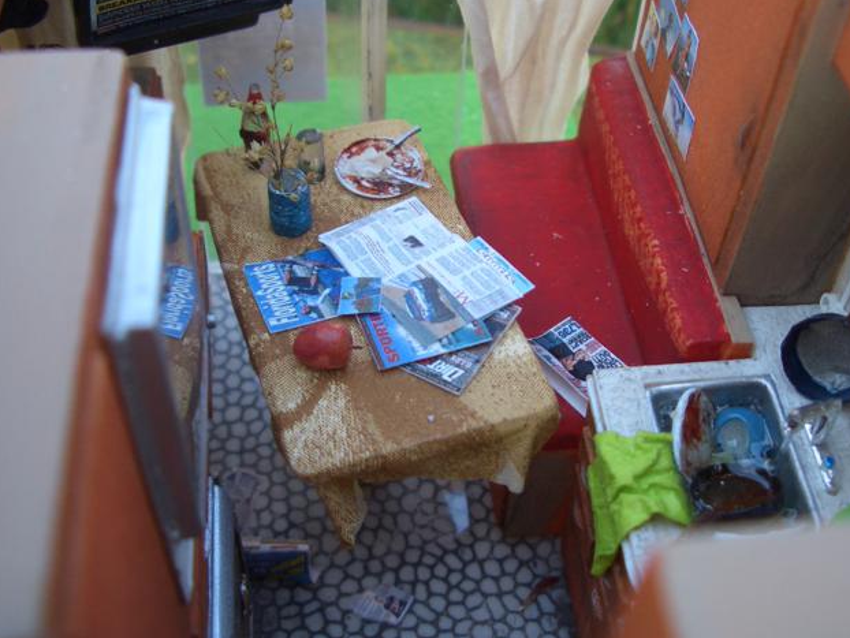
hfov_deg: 41.9
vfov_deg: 32.2
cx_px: 493
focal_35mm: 45
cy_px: 272
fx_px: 1105
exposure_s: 1/125
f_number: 2.6
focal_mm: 5.8
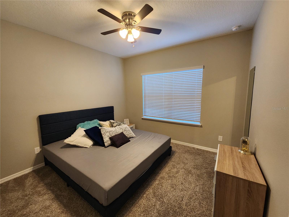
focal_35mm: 13
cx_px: 144
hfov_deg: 106.2
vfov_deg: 89.9
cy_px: 108
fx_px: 109
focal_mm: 2.2
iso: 320
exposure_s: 1/40
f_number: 2.2
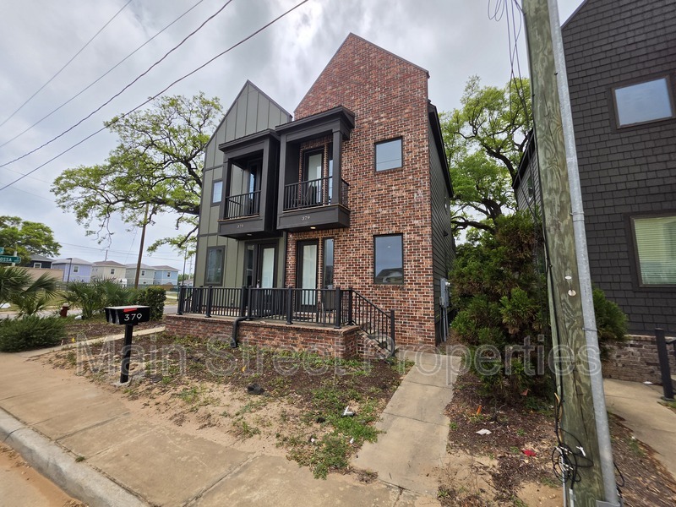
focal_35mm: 13
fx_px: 254
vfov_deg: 89.9
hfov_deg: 106.2
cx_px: 338
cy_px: 254
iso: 32
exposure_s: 1/3531
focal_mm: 2.2
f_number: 1.9
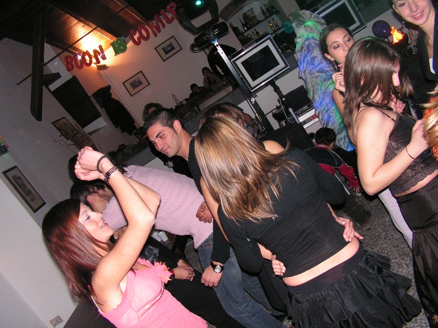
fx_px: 456
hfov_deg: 51.4
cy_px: 164
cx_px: 219
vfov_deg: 39.7
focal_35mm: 36
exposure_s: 1/40
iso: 200
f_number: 3.2
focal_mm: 6
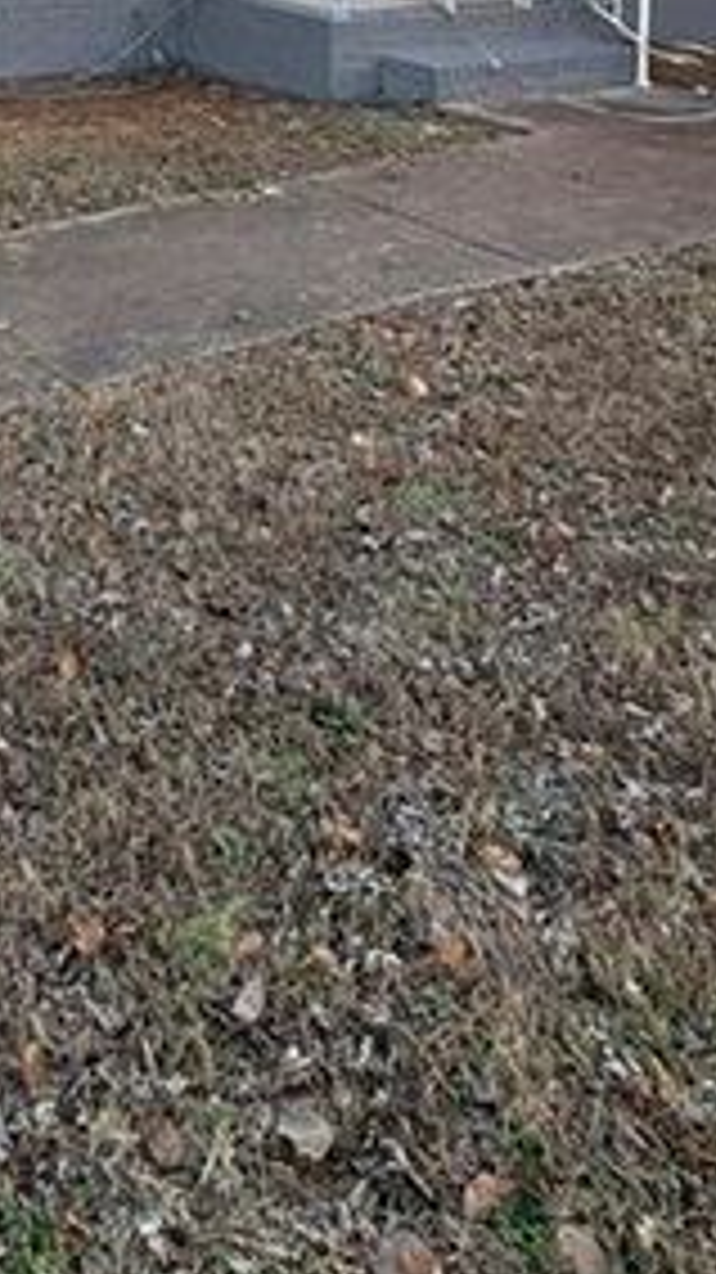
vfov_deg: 43.1
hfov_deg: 28.4
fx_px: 1216
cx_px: -153
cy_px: -128
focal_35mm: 36
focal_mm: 2.22
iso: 50
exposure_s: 1/342
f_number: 2.2
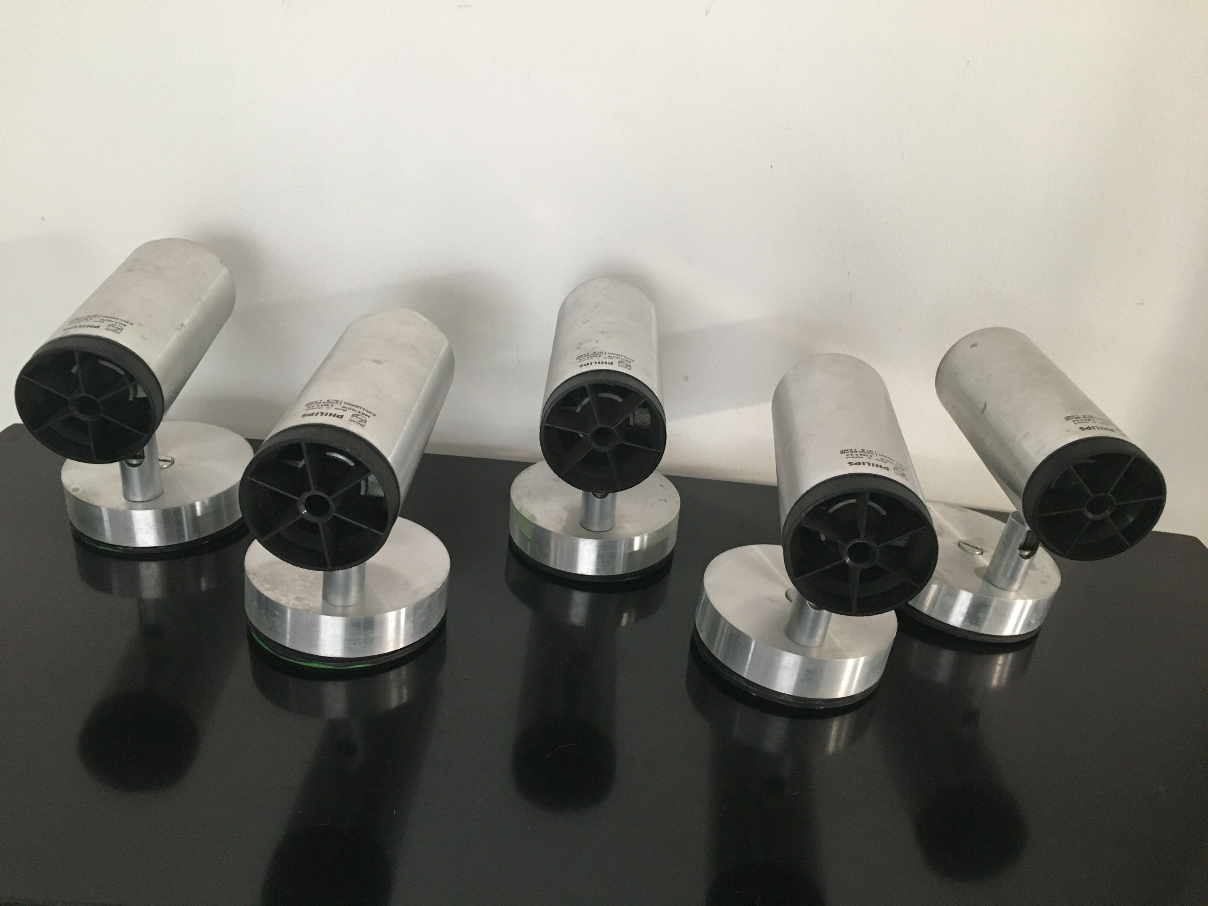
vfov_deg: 48.2
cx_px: 604
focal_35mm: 29
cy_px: 453
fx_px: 1012
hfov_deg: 61.7
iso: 160
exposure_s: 1/33
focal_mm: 4.15
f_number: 2.2
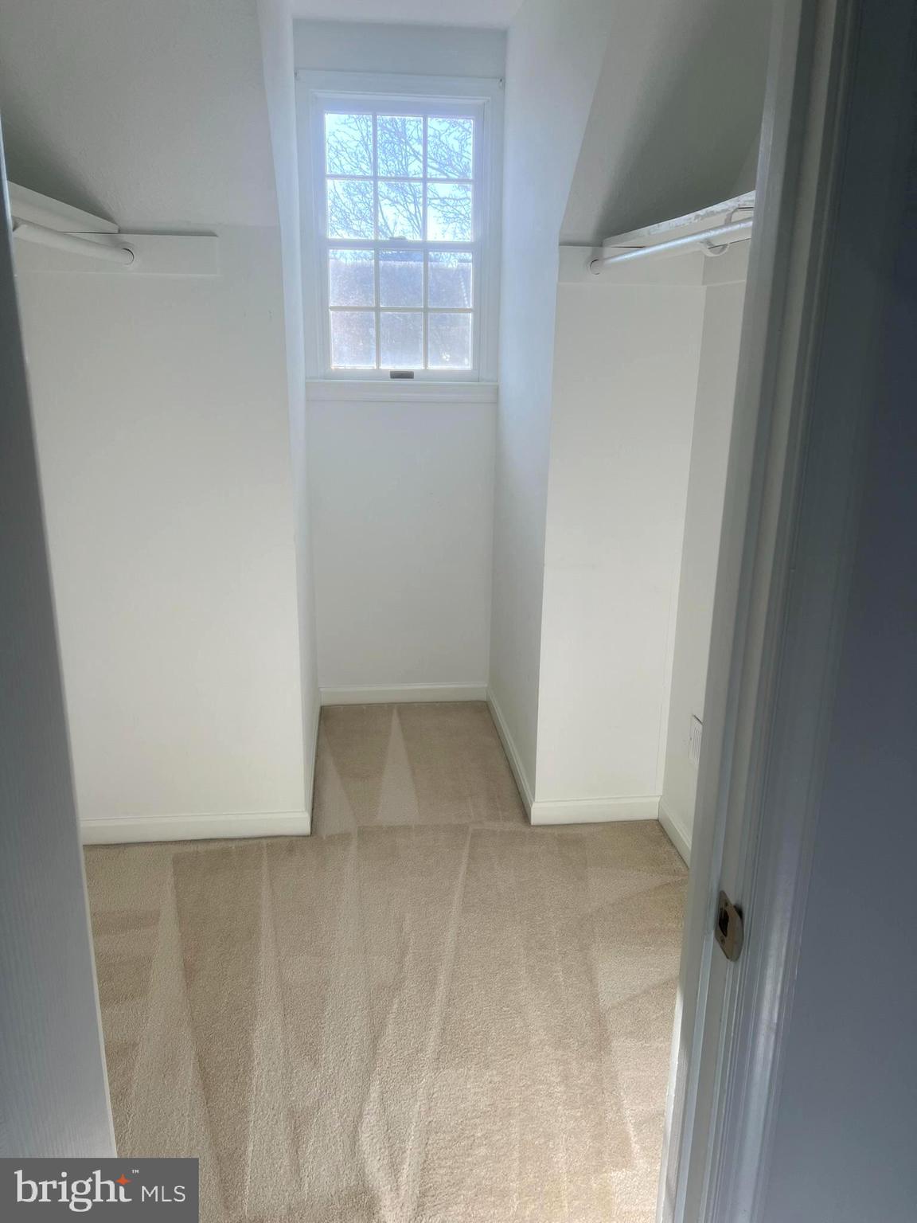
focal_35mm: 26
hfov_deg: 53.1
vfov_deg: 67.3
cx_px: 458
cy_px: 612
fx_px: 918
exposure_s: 1/497
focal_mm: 5.7
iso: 50
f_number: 1.5
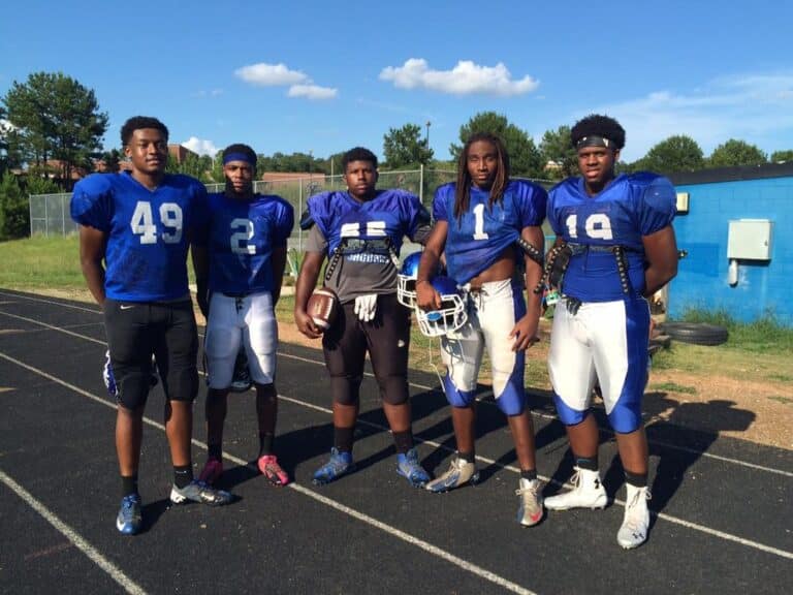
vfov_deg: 48.2
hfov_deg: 61.7
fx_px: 664
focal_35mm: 29
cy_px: 298
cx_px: 396
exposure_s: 1/1709
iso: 32
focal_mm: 4.15
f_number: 2.2
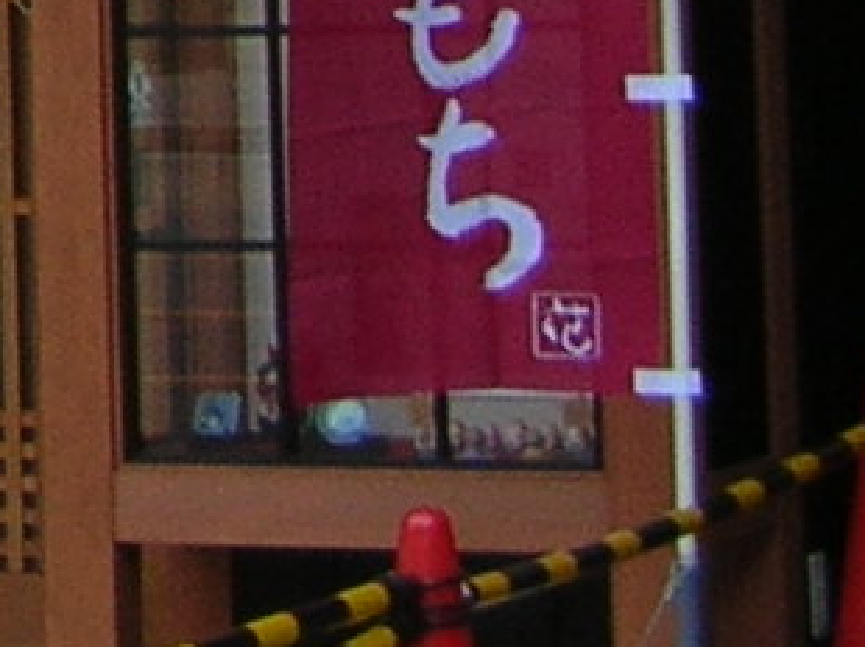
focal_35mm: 258
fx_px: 6442
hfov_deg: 7.0
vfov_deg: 5.5
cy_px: -1043
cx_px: -1585
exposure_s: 1/33.5
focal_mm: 5.8
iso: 50
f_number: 2.8
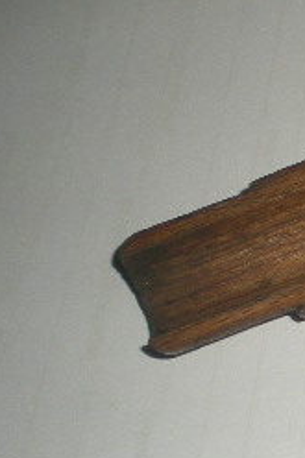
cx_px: 553
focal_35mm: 102
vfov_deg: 20.0
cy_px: 262
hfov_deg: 12.3
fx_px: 1298
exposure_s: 1/60
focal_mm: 6.3
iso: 50
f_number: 3.1
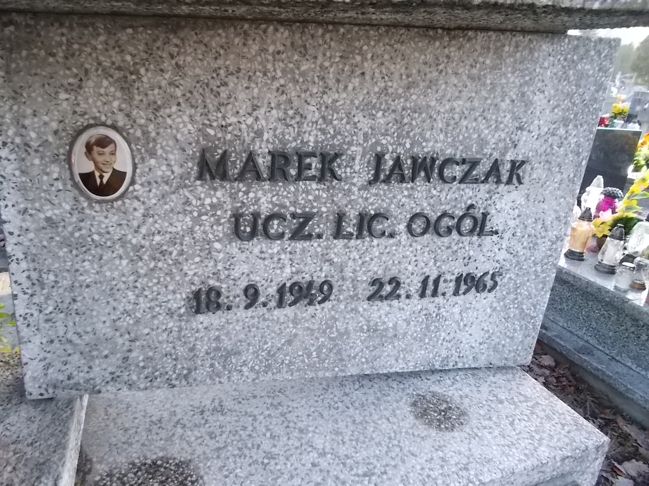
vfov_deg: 53.1
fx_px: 487
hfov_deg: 67.3
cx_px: 324
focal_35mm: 26
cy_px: 243
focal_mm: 4.6
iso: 400
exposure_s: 1/160
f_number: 3.2
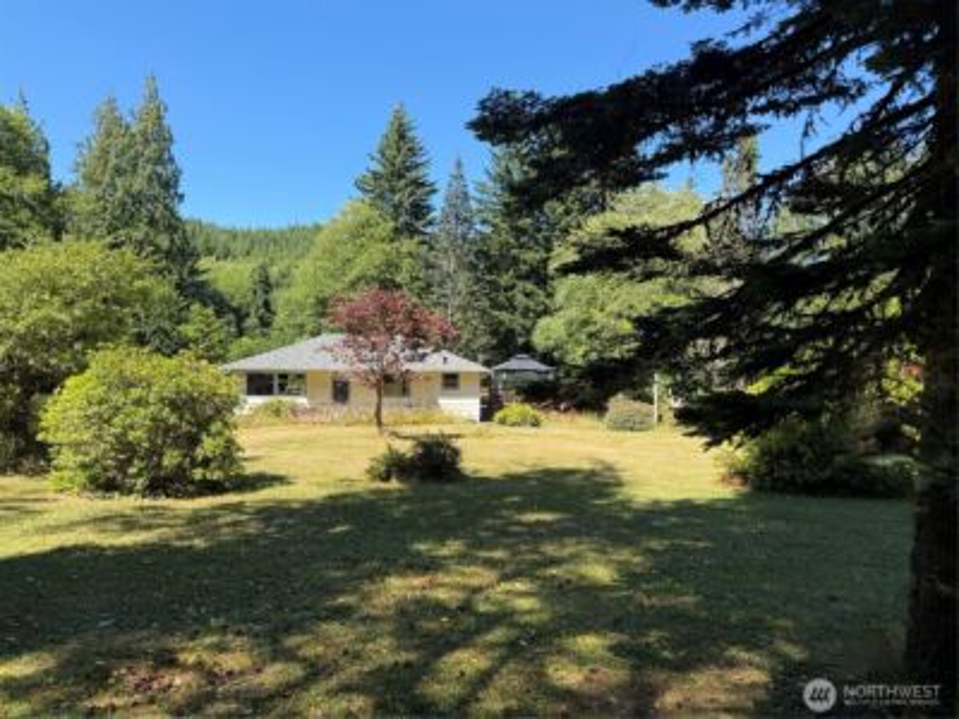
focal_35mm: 24
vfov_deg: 56.8
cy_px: 360
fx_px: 665
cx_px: 480
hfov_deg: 71.6
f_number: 1.78
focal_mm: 6.76
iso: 80
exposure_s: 1/1410
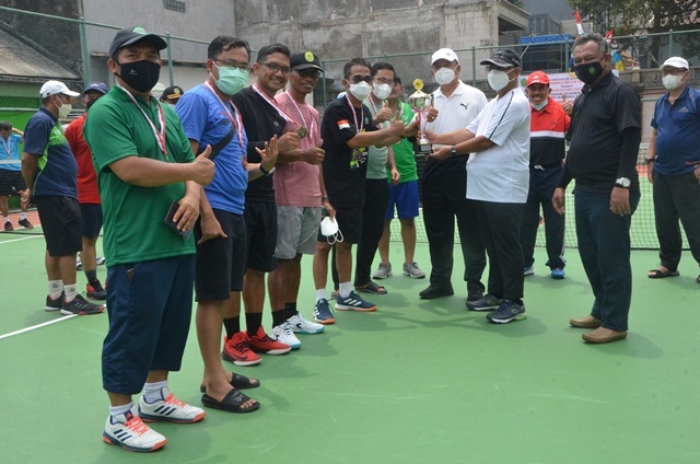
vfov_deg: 34.1
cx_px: 350
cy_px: 232
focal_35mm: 39
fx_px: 757
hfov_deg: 49.6
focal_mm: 26
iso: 2000
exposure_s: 1/800
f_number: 14
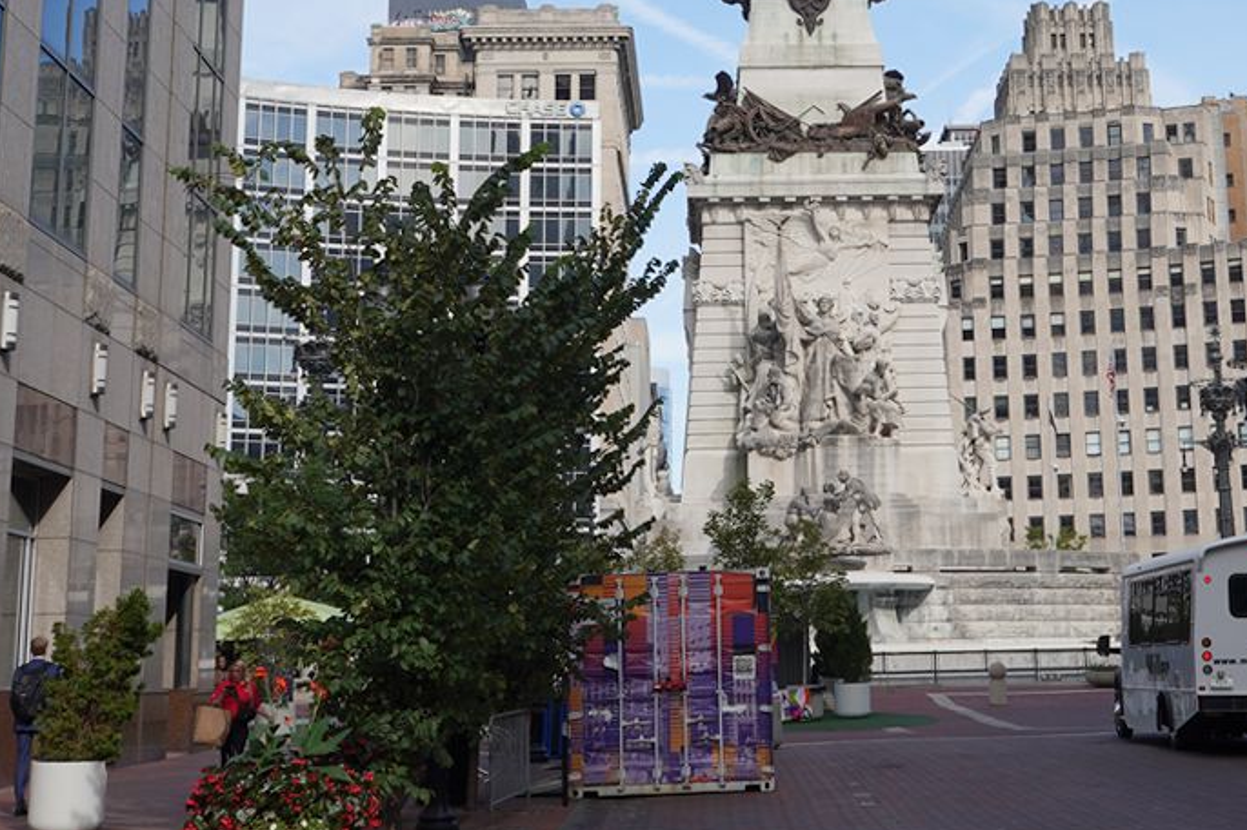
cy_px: 4
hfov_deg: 28.6
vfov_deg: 18.9
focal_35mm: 70
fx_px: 2424
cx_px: 853
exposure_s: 1/100
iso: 100
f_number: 13
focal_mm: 24
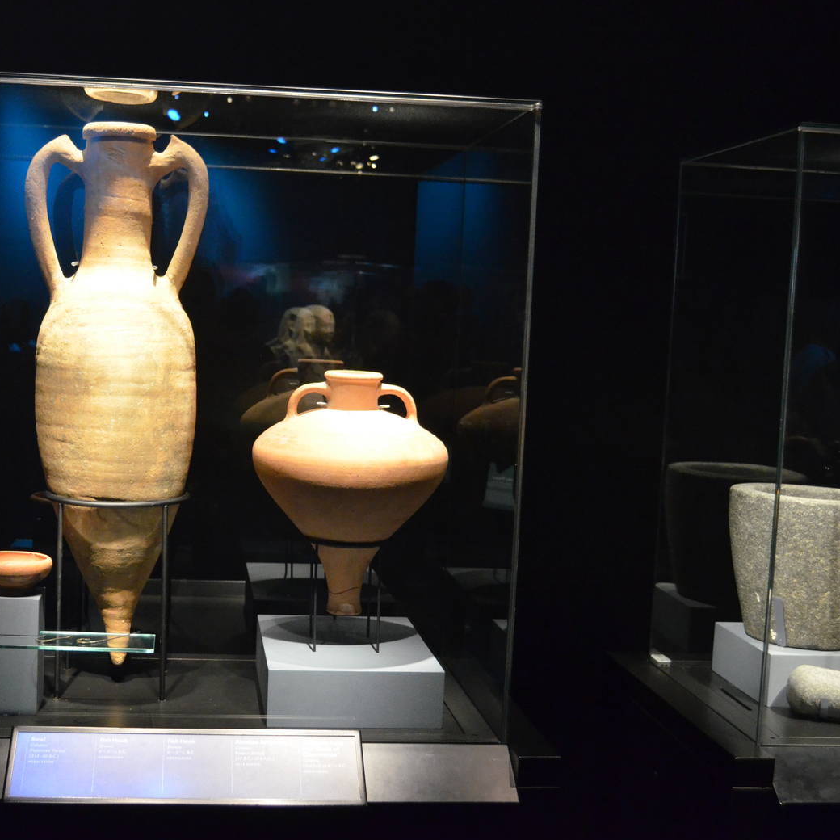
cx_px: 298
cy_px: 426
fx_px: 1290
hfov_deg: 35.8
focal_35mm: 47
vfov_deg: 36.1
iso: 3200
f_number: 4
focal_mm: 24
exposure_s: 1/20
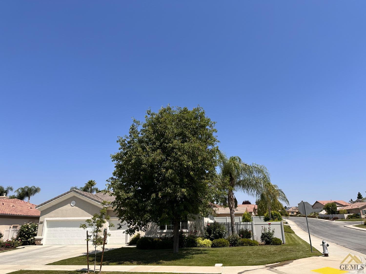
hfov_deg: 71.6
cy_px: 137
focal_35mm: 24
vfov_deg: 56.8
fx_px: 254
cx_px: 183
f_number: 1.78
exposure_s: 1/5263
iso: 80
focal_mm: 6.86
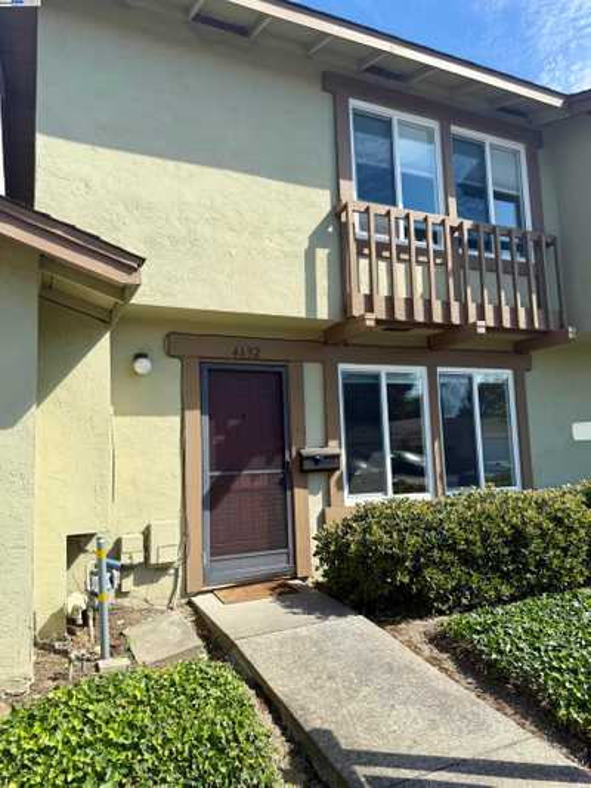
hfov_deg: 56.8
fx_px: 546
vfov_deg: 71.6
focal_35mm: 24
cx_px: 296
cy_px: 394
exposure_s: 1/3425
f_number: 1.78
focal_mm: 6.76
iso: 80
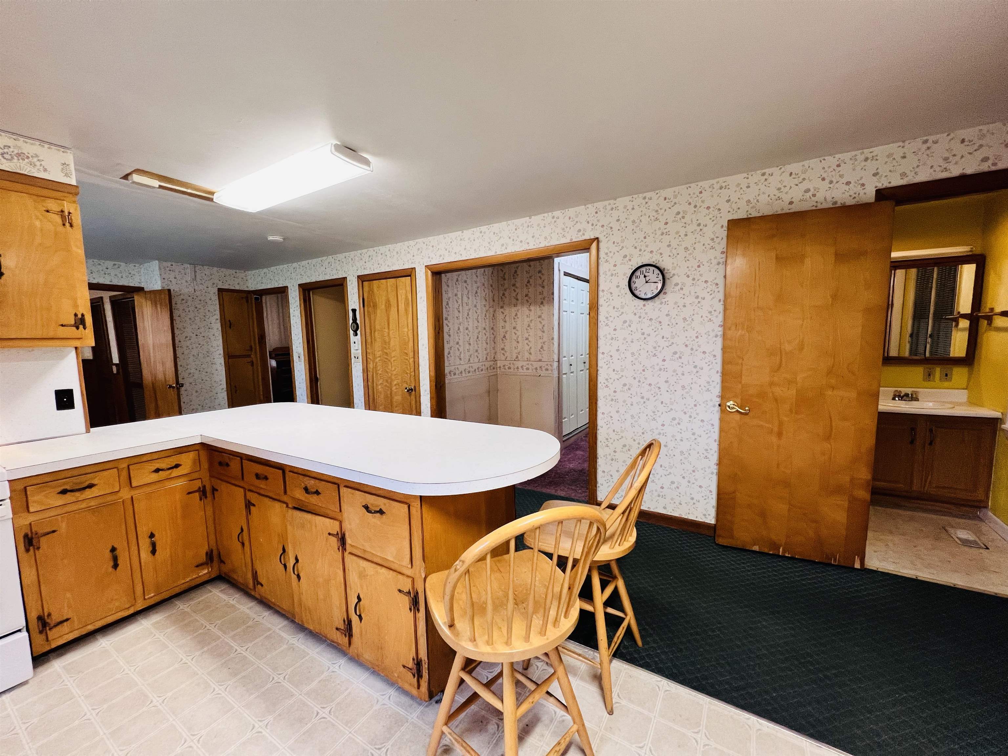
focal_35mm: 13
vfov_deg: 89.9
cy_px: 378
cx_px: 504
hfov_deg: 106.2
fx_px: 379
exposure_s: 1/120
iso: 200
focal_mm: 1.57
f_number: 1.8
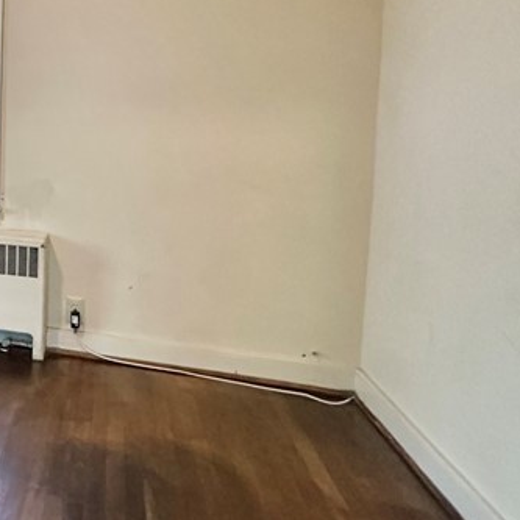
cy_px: 164
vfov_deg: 43.1
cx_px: -169
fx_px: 646
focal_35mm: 38
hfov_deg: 32.2
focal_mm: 2.22
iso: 800
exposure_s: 1/60
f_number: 2.2
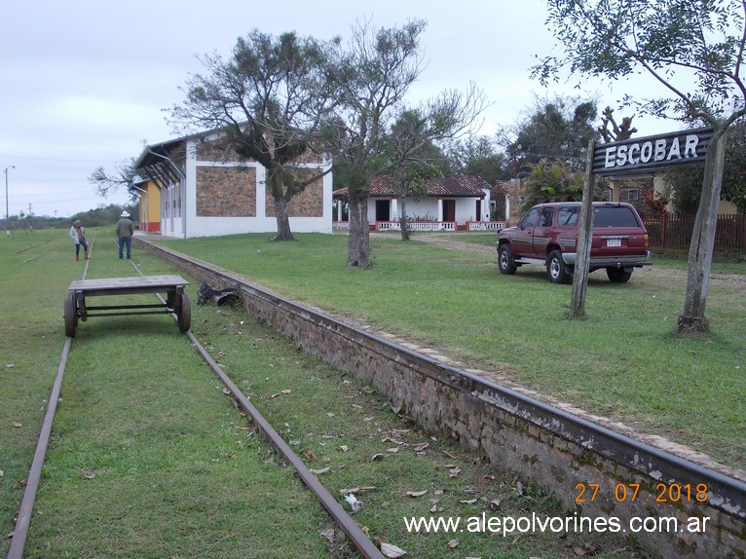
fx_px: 926
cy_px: 280
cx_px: 373
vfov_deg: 33.6
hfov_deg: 43.9
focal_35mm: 43
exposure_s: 1/250
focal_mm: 6.1
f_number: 3.3
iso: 80
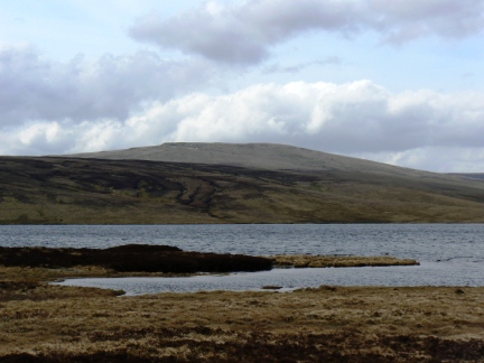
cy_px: 182
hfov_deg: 21.5
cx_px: 242
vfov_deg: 16.2
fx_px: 1272
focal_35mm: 91
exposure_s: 1/500
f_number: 8
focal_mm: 15.2
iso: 80
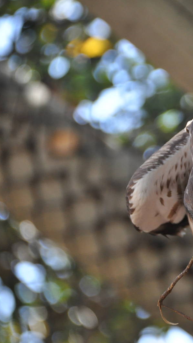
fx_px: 5606
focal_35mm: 616
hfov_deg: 2.0
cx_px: 225
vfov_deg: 3.5
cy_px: 171
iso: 1000
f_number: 6.3
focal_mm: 260
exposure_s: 1/640
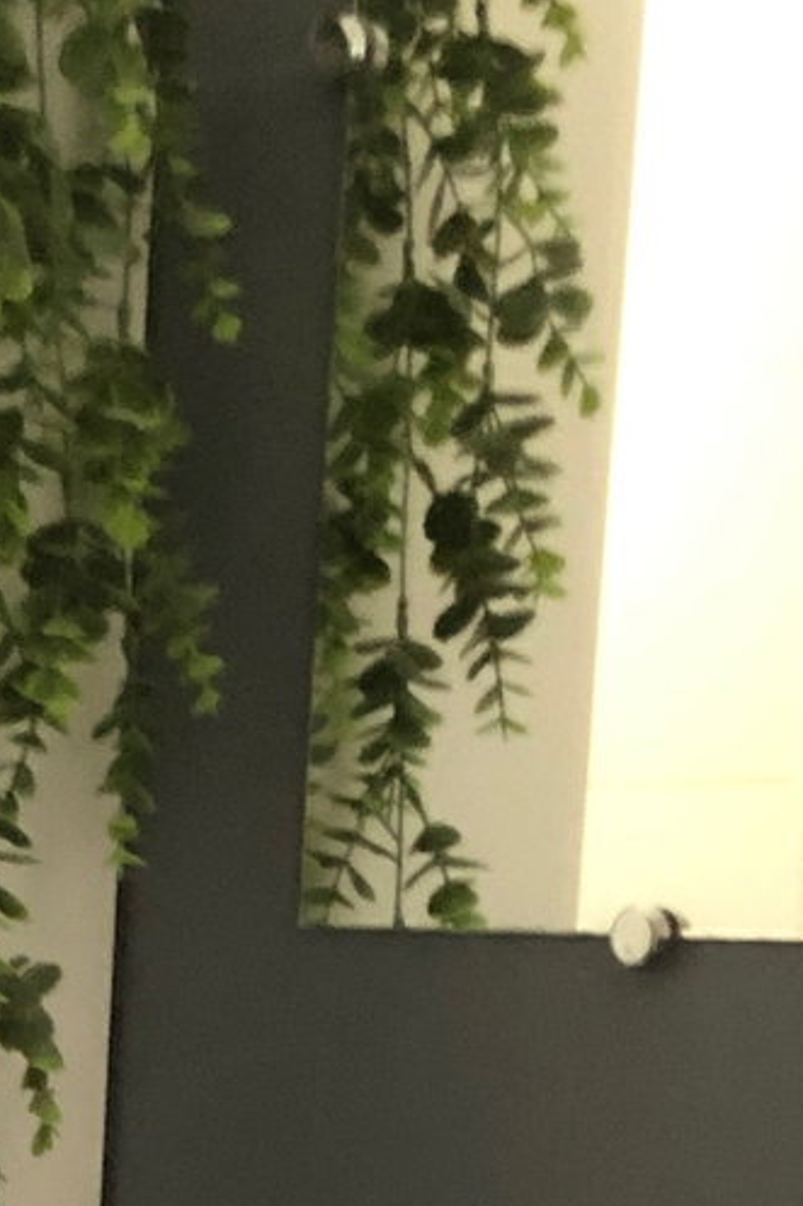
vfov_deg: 13.6
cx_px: -306
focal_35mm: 125
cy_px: 2525
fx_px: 4185
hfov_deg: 10.7
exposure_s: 1/5
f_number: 1.8
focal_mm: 3.99
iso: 100
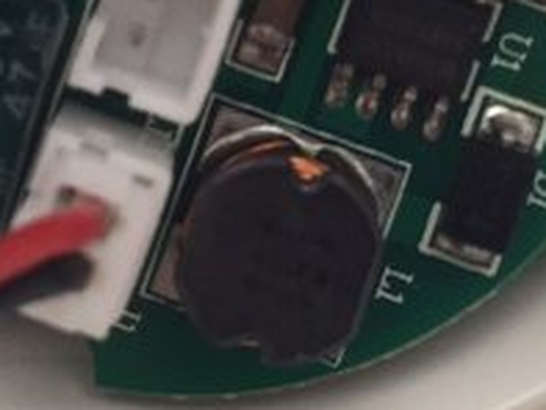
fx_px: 1626
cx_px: 144
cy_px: -73
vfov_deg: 14.0
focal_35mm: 103
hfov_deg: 19.0
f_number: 2.2
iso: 80
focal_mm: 4.15
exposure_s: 1/30
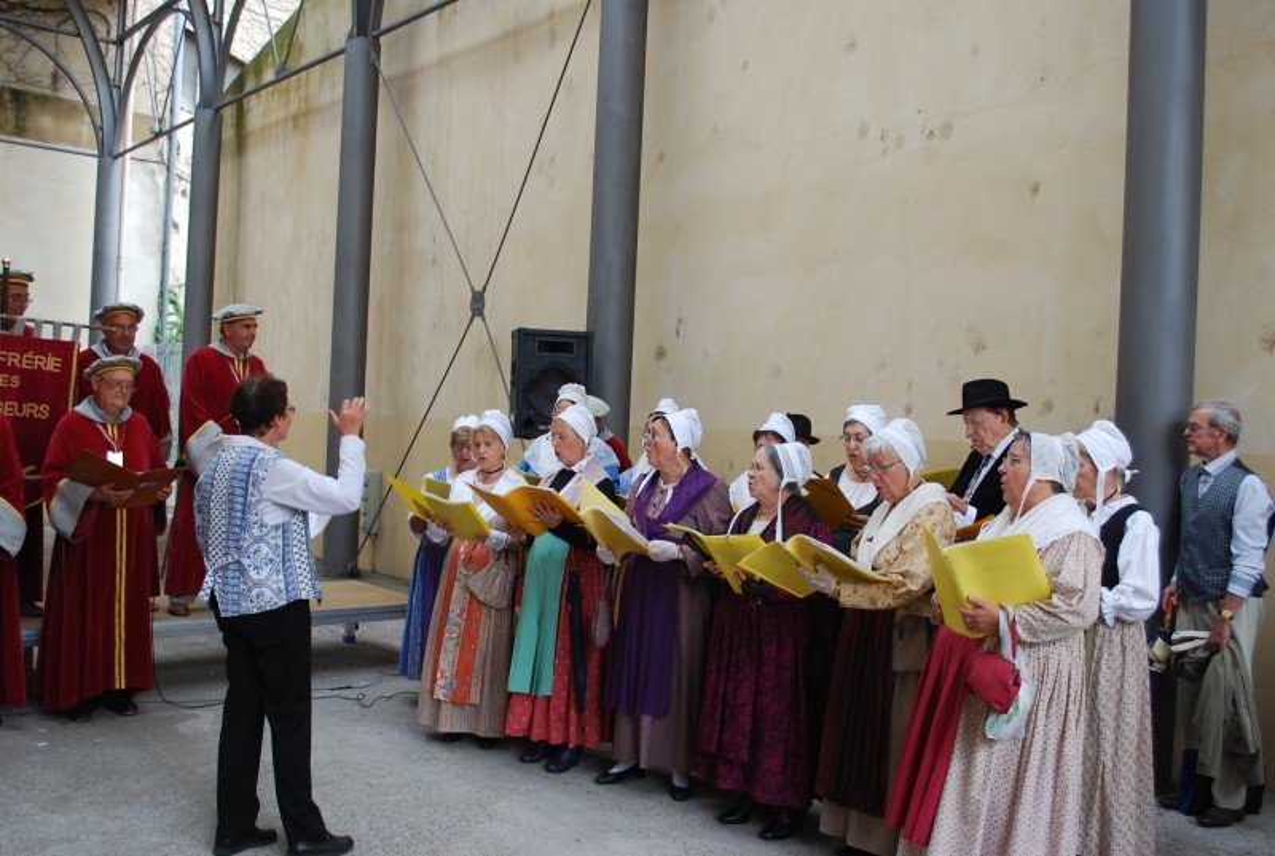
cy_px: 428
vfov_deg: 40.1
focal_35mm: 33
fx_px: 1171
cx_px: 638
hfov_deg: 57.1
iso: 200
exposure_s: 1/80
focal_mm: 22
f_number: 4.5
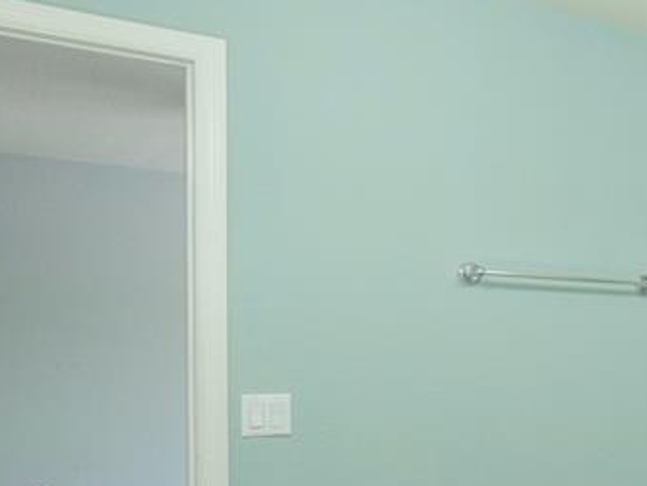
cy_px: 354
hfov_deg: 28.0
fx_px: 917
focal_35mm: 49
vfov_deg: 29.3
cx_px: 940
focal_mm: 8
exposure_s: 1/30
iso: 400
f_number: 4.5
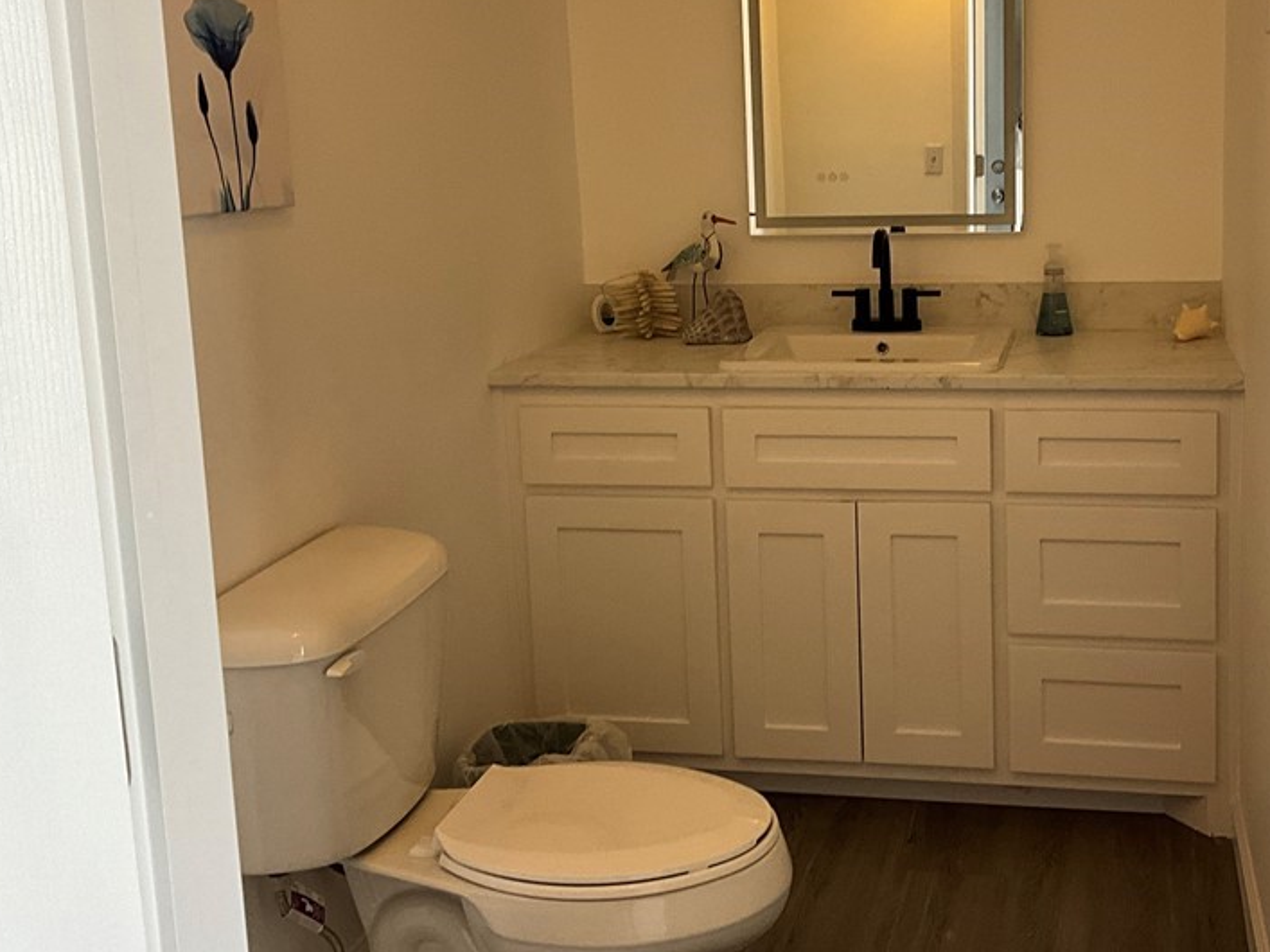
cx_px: 835
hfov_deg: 44.2
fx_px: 1541
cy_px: 350
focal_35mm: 42
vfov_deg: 34.1
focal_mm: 3
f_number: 1.8
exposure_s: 1/60
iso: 64
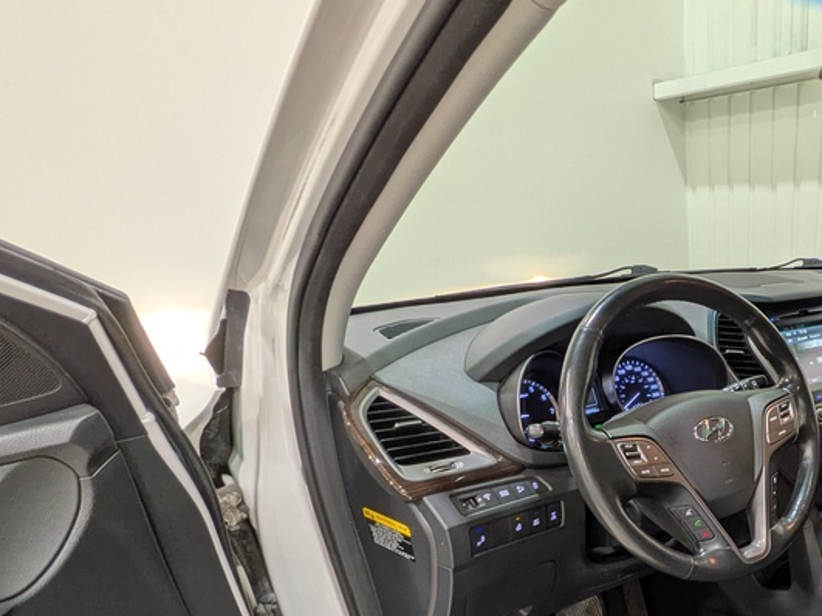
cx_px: 729
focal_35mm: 27
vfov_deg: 46.6
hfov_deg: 56.9
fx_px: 641
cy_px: 548
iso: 58
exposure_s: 1/33.3
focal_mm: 1.83
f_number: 2.2
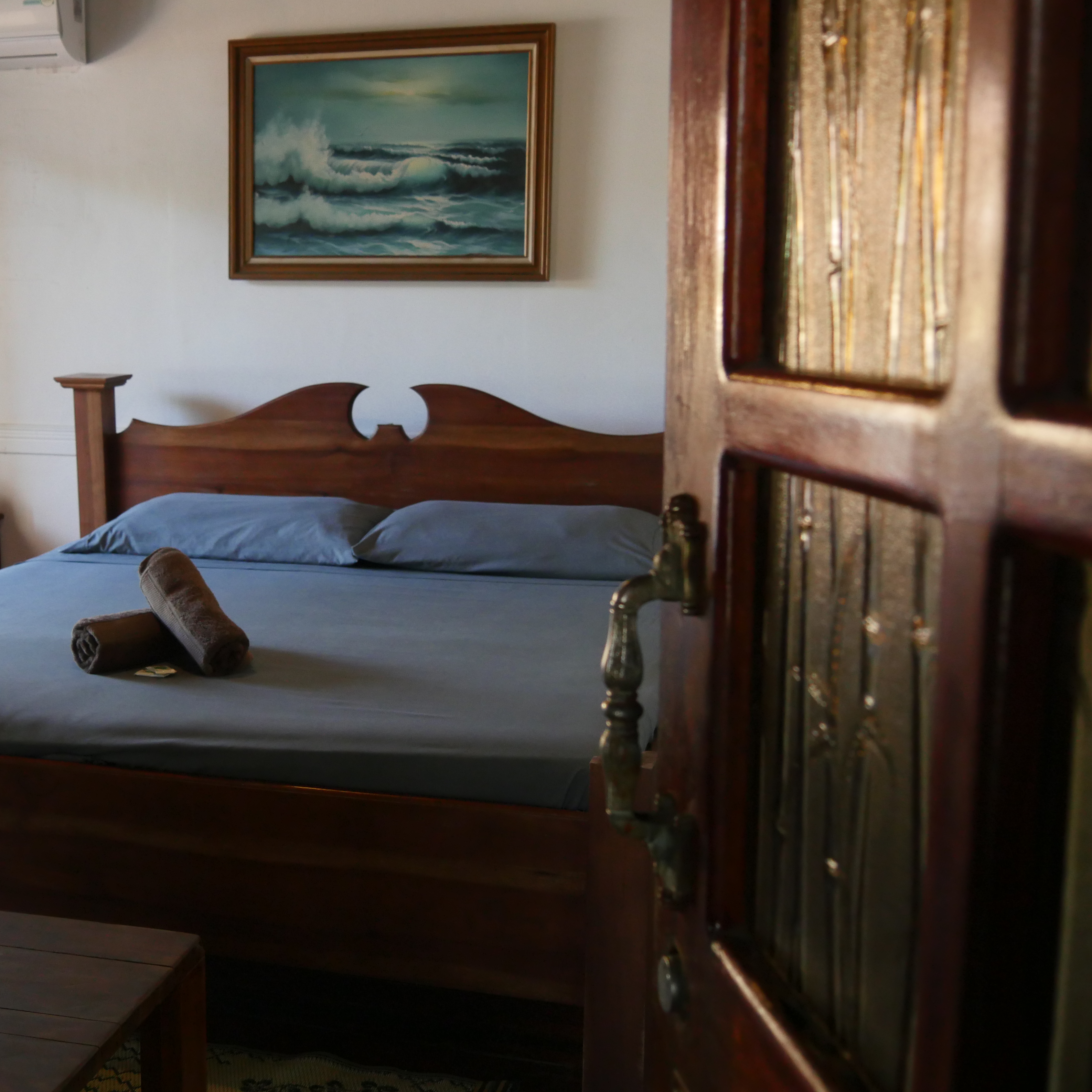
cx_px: 368
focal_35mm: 41
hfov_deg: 40.4
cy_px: 557
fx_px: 1463
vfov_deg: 40.9
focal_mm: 17
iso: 1250
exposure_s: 1/100
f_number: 3.7
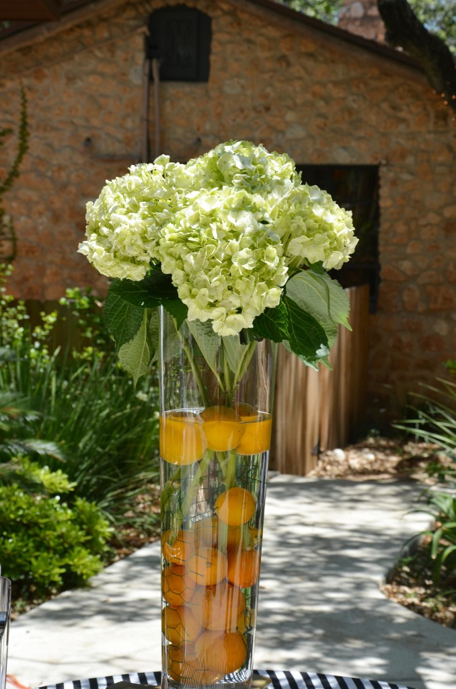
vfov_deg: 23.4
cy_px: 344
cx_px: 228
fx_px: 1661
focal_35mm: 87
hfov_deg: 15.6
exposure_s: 1/250
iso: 200
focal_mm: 58
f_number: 8
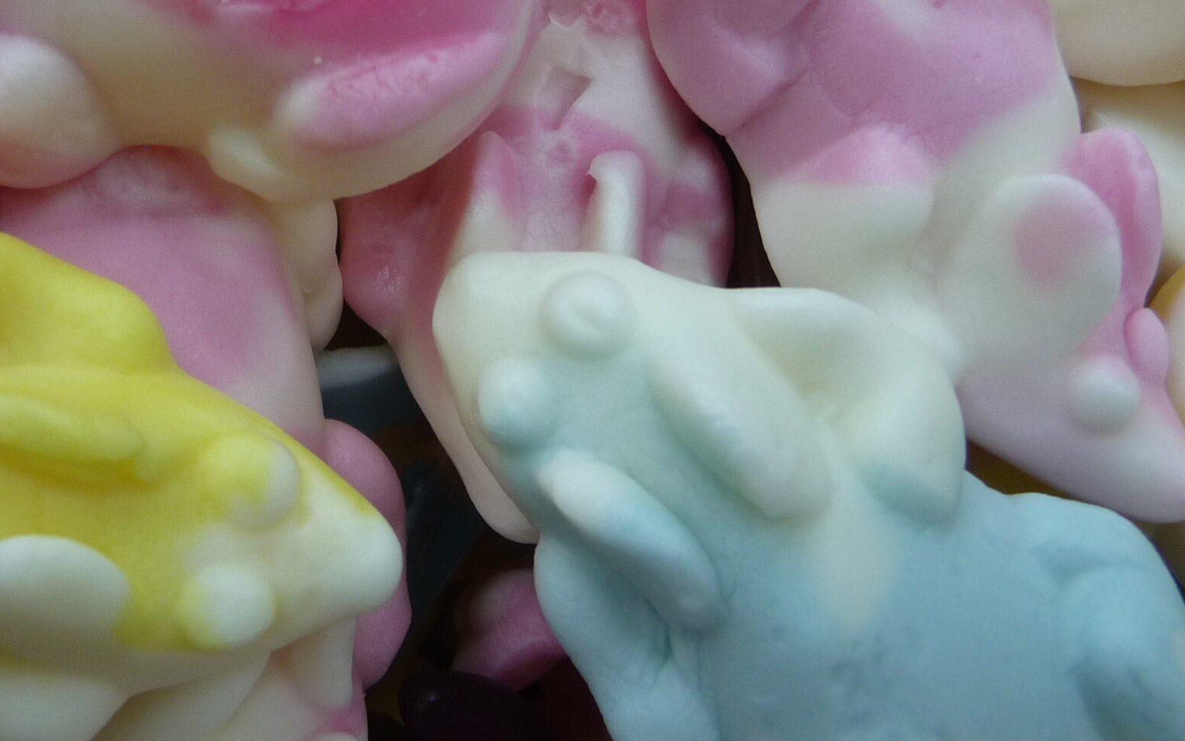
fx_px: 1582
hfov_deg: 40.2
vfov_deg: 26.3
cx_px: 336
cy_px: 396
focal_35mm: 49
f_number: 3.3
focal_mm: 4.7
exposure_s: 1/30
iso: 125
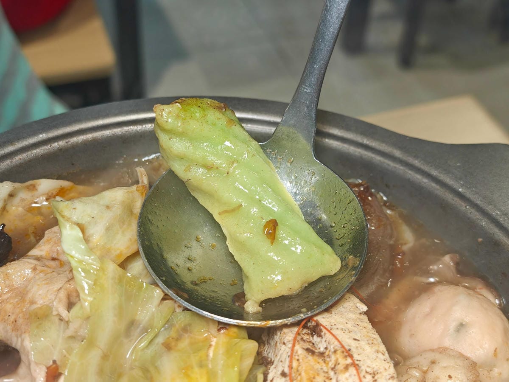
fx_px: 647
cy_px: 191
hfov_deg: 42.9
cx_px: 254
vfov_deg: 32.9
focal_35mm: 44
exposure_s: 1/120
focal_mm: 8.72
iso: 400
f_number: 2.8
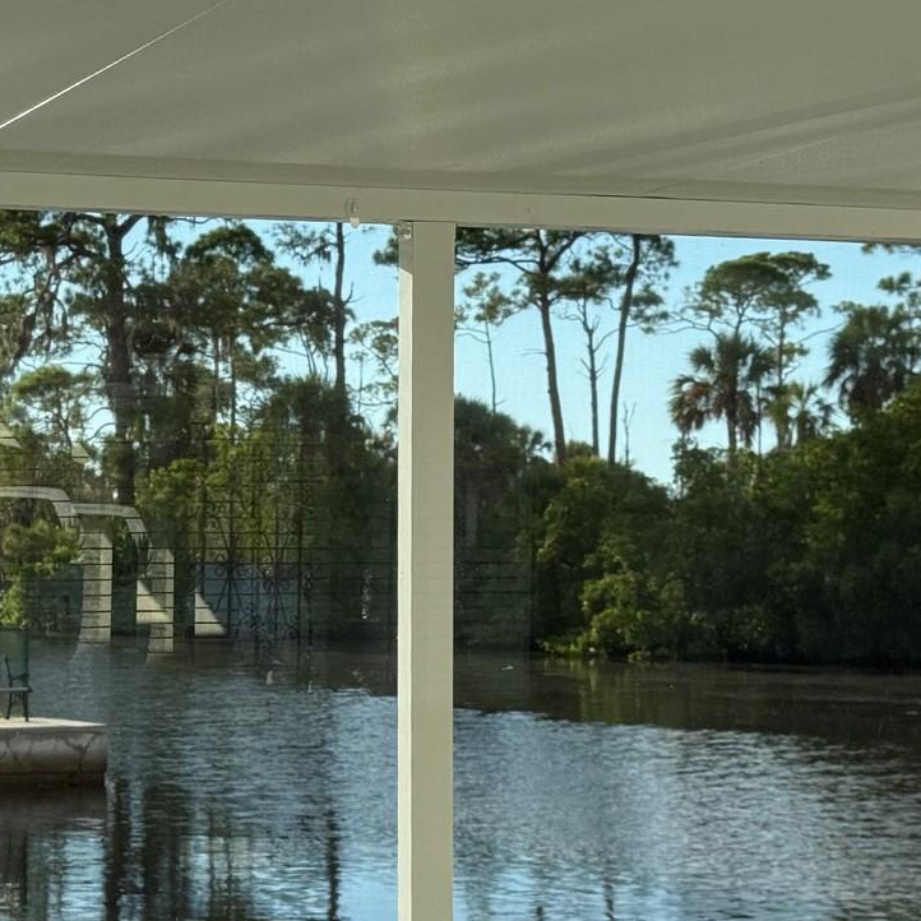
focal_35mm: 94
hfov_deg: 18.3
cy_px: 662
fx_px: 2830
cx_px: 135
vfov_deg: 18.4
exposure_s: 1/2088
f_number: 1.78
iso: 80
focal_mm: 6.76
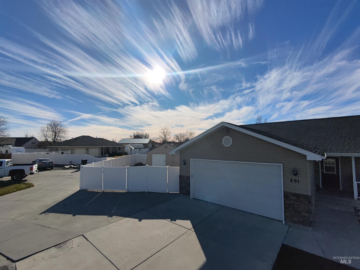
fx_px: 166
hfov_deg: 94.5
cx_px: 180
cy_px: 135
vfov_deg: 78.1
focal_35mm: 16
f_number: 2.55
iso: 105
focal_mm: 16
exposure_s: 1/6200
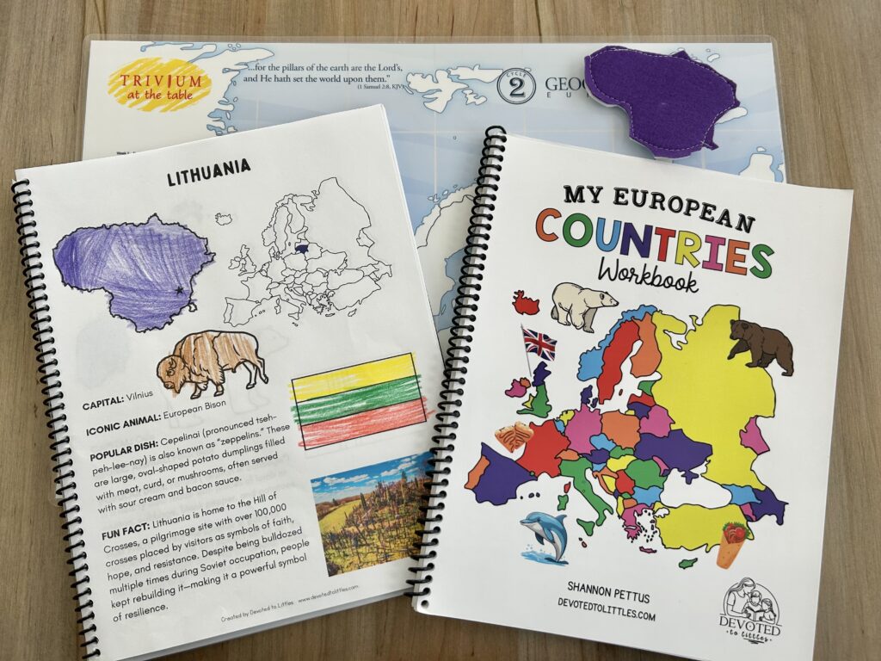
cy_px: 330
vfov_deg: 53.1
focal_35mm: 26
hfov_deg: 67.3
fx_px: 662
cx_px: 440
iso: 80
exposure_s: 1/120
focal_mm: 5.7
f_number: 1.5
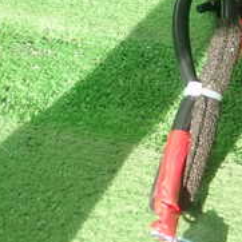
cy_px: -15
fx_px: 696
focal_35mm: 88
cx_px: 368
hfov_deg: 17.6
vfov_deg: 19.0
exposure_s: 1/125
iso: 160
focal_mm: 5.5
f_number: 2.3
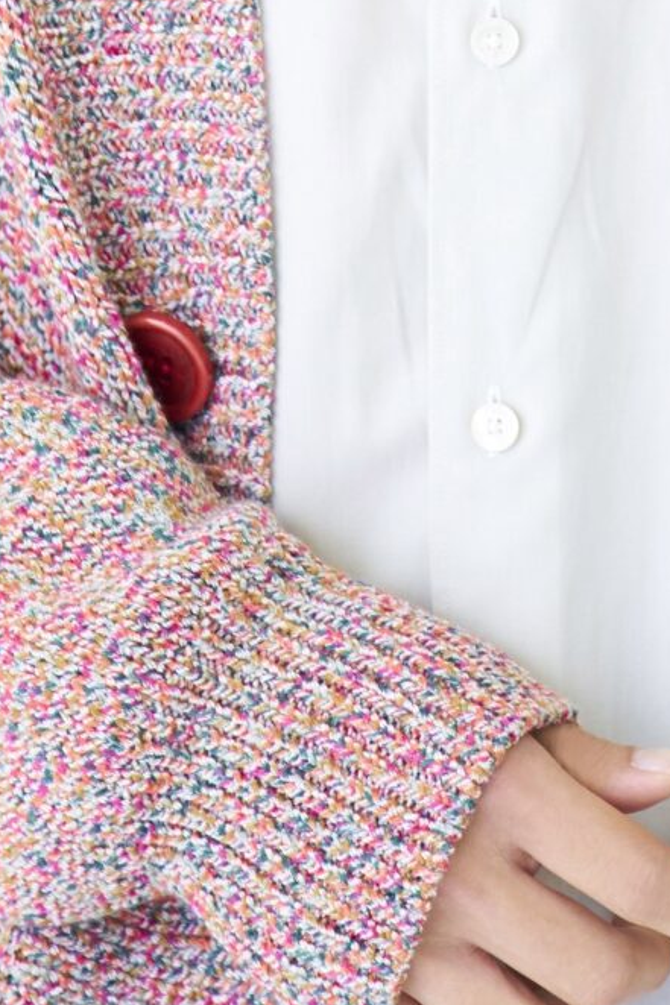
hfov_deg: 3.4
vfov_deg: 5.0
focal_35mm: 406
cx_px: 528
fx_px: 11339
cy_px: -707
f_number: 5.6
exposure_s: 1/125
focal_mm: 105
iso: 800
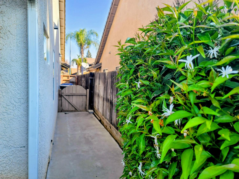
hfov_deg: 69.4
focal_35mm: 25
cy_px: 90
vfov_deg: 54.9
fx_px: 173
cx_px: 120
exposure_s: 1/258
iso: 20
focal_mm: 7
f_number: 1.8
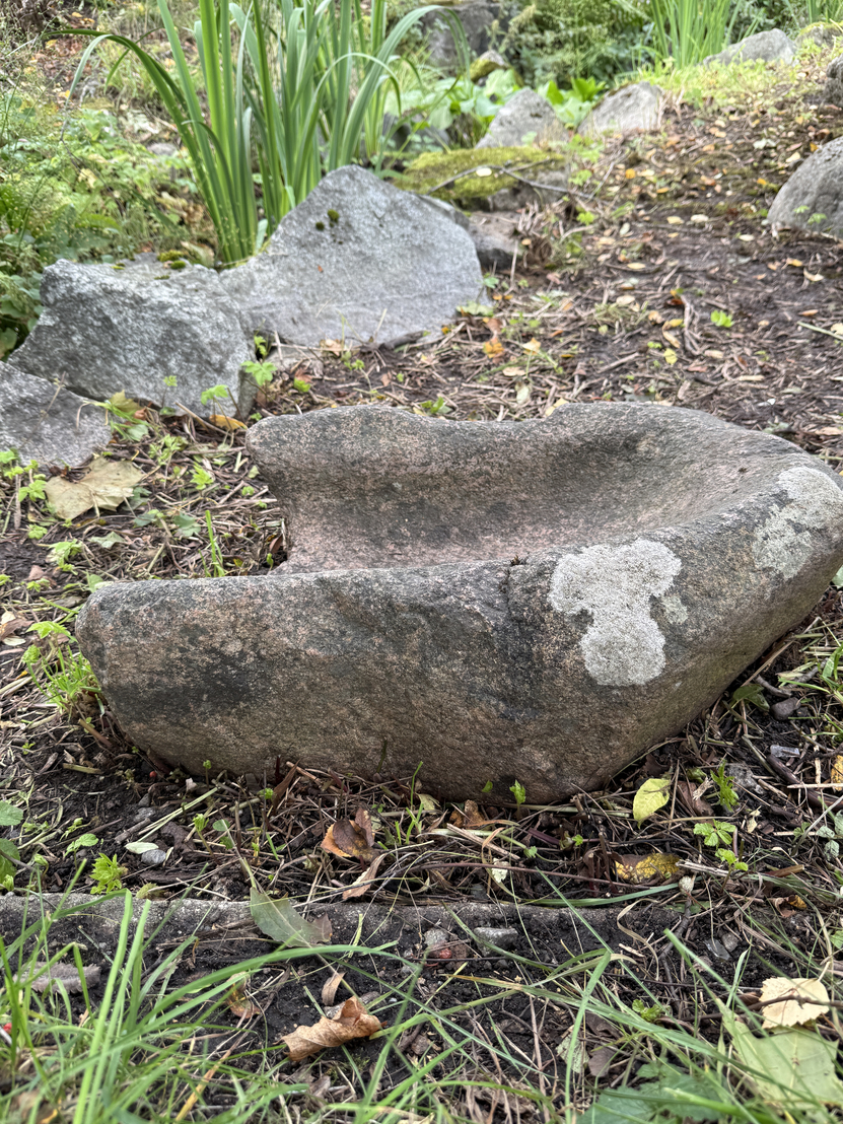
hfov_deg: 53.1
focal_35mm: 26
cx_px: 436
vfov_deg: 67.3
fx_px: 844
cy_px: 549
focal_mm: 6.76
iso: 80
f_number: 1.78
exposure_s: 1/301
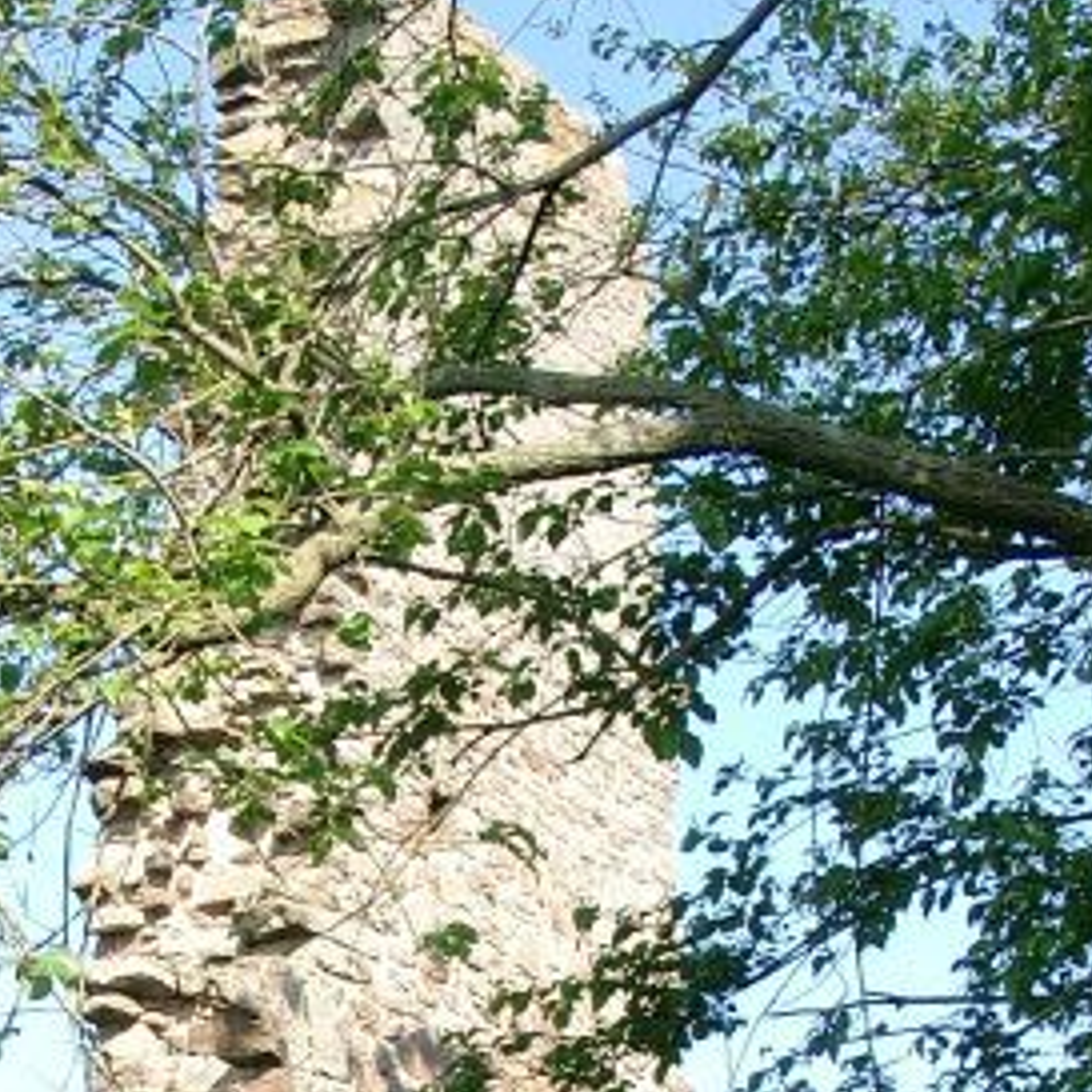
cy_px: 1096
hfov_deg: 19.7
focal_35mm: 88
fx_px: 3141
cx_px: 356
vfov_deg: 19.2
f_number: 4
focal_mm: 7.13
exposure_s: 1/272
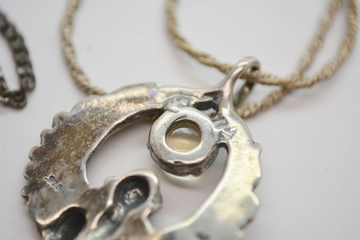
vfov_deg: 16.6
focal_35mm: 82
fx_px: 825
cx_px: 180
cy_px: 120
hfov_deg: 24.6
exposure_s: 1/125
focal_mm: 55
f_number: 5.6
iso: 320
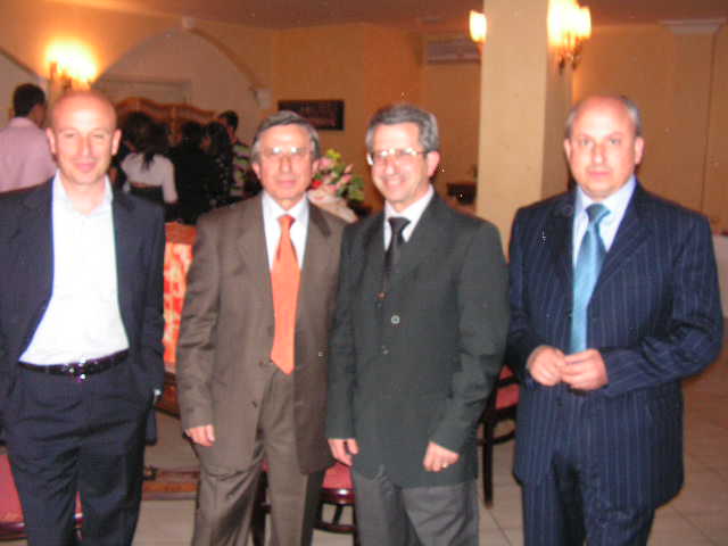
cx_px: 364
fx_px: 757
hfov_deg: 51.4
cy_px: 273
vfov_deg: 39.7
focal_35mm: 36
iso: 200
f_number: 3.2
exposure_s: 1/40
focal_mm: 6
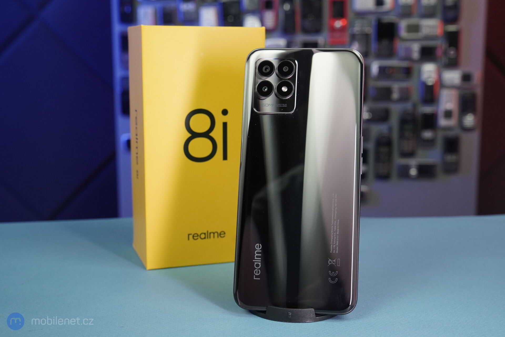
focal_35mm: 43
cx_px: 252
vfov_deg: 31.2
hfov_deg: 45.4
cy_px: 168
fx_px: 603
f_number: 8
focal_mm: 43
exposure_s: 1/160
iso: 2500
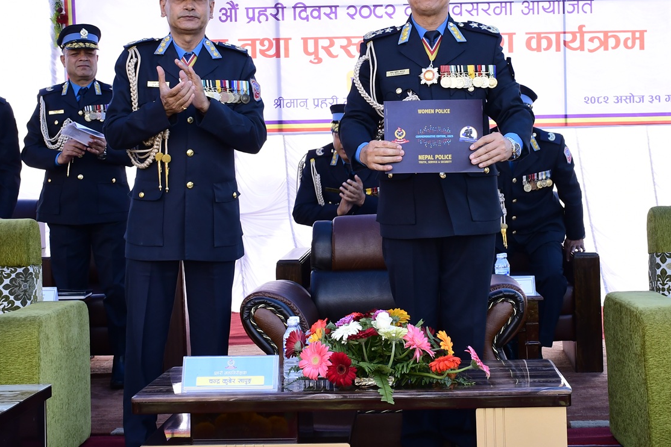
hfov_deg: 28.8
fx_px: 1305
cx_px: 383
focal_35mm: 70
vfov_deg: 19.4
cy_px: 139
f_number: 7.1
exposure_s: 1/160
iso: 500
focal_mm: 27
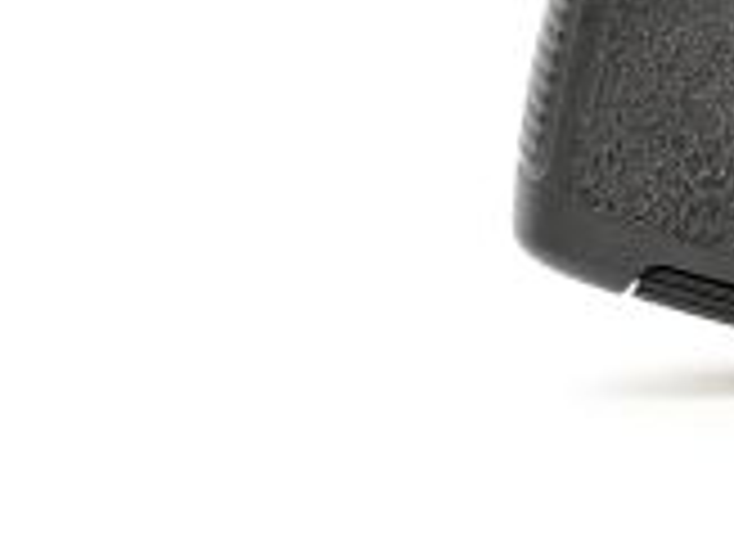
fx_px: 13476
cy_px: -592
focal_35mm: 636
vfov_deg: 2.3
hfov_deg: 3.1
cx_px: 45
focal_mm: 70
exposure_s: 1/60
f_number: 6.3
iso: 800
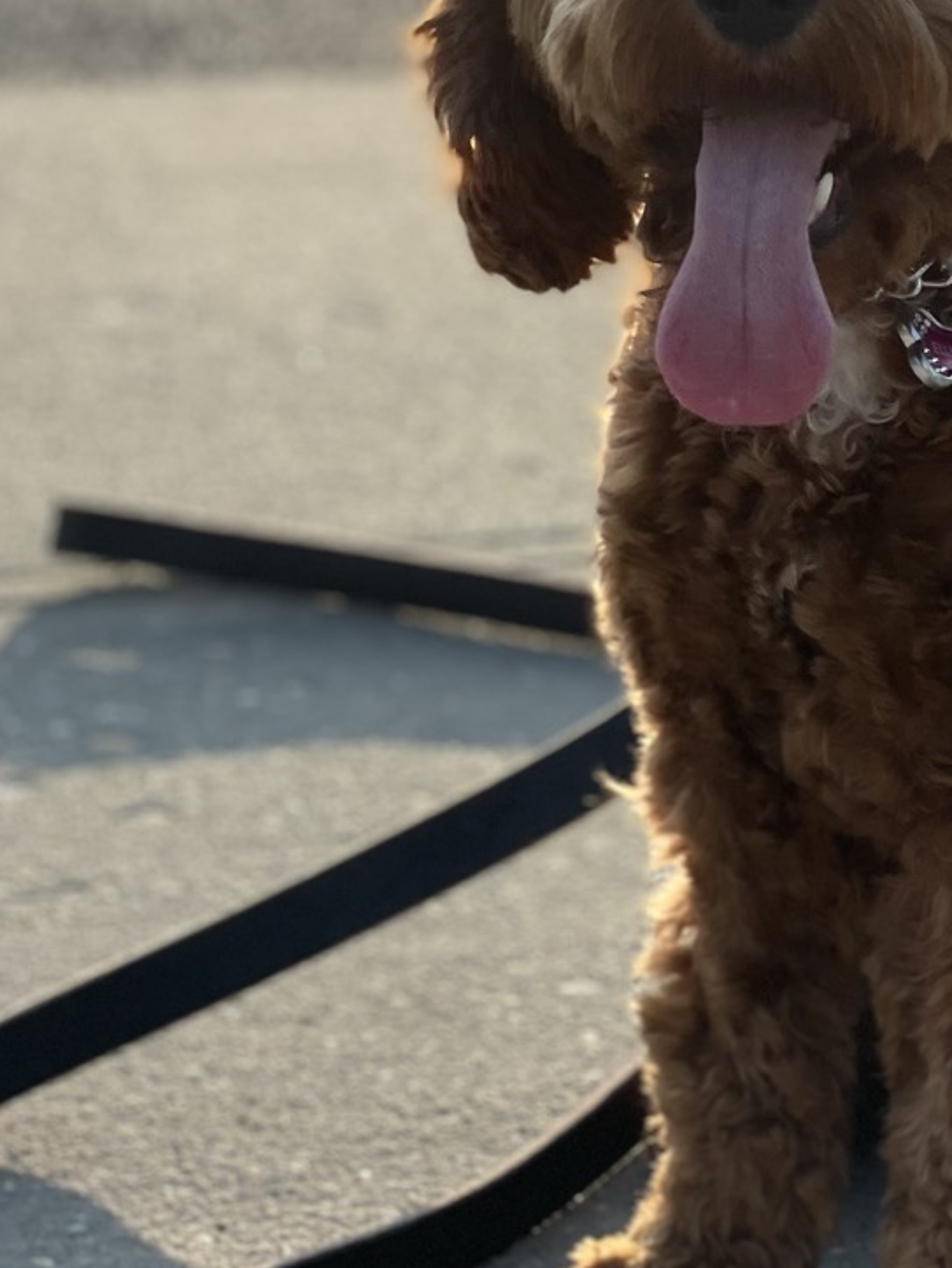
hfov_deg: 12.8
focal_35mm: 115
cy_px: 358
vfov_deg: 17.0
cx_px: 912
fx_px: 4213
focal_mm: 6
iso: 25
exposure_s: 1/648
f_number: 2
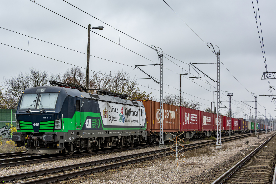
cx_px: 138
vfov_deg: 23.8
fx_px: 437
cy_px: 92
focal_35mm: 57
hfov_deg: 35.1
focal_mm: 38
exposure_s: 1/320
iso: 320
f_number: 7.1
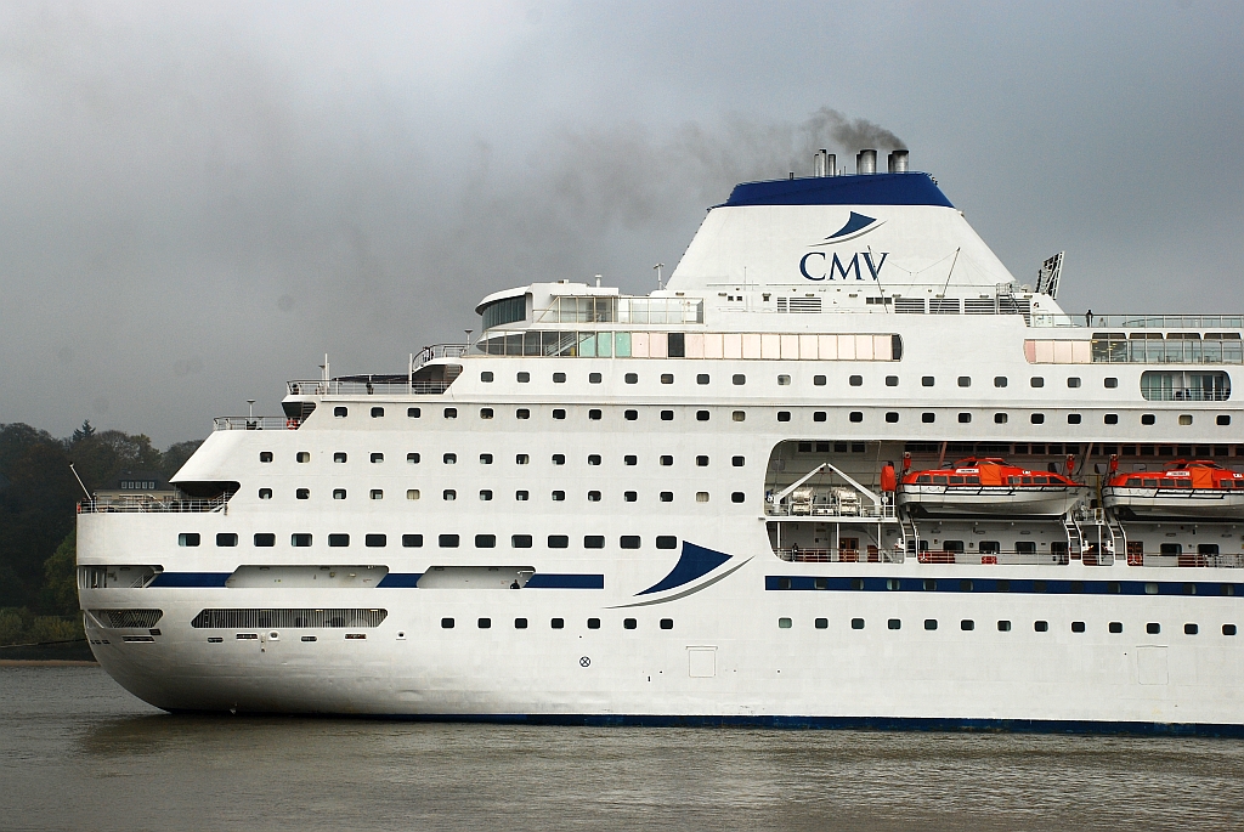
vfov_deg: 15.7
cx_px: 622
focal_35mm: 87
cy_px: 416
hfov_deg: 23.4
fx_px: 3009
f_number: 10
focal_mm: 58
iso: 180
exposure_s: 1/250
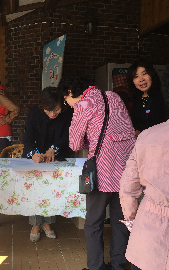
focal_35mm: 42
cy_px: 138
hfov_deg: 30.4
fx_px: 310
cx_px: 63
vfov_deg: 47.2
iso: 25
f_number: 2.2
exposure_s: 1/273
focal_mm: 4.15
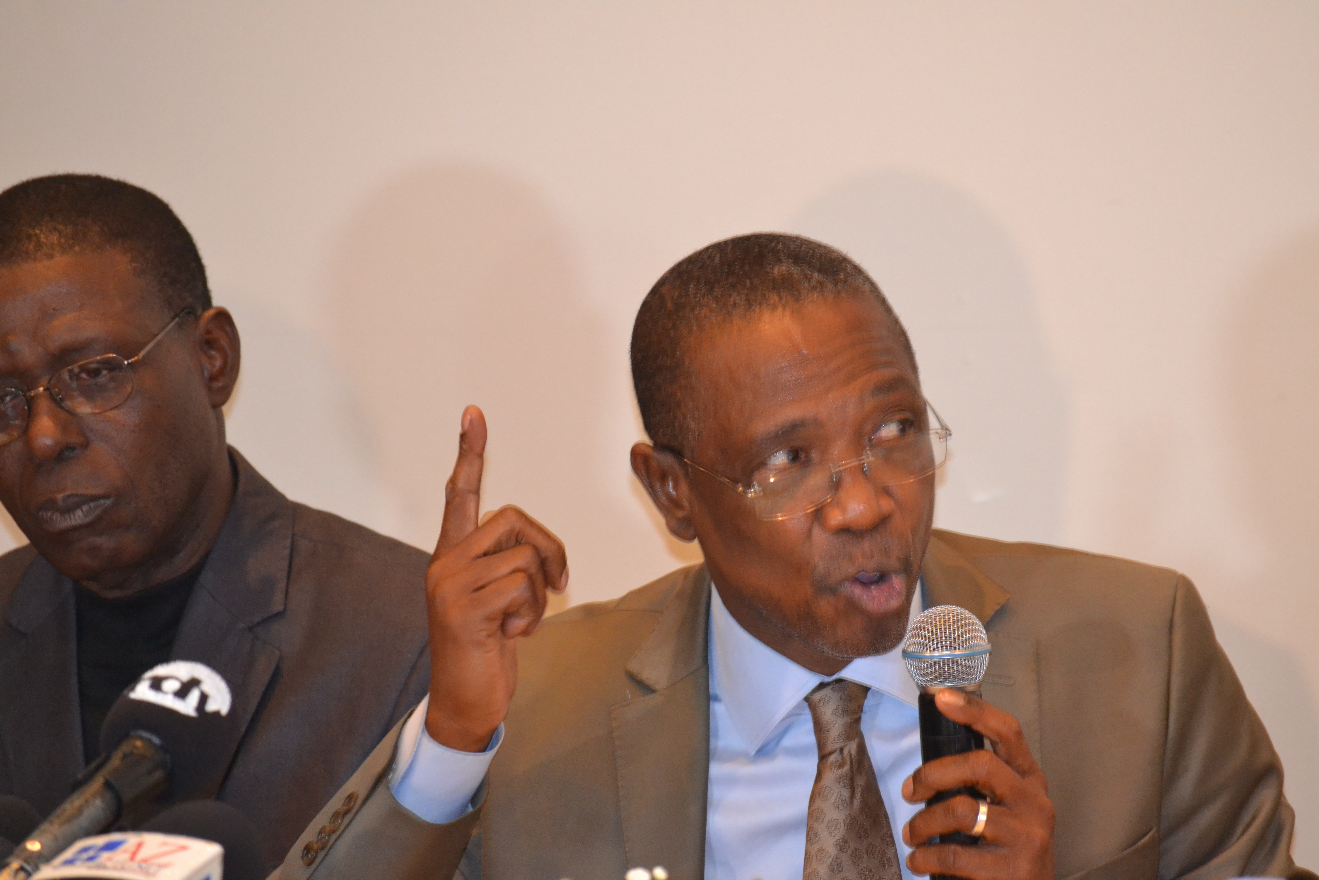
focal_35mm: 255
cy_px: 440
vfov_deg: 5.4
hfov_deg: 8.1
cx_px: 660
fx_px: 9342
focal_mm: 170
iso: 2500
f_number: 5.3
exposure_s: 1/60
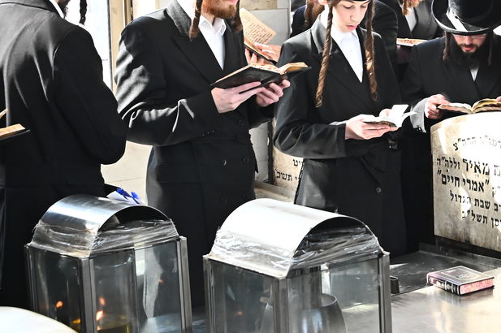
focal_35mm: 109
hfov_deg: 18.2
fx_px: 1515
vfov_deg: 12.5
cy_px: 105
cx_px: 535
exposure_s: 1/200
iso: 2000
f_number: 7.1
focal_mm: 48
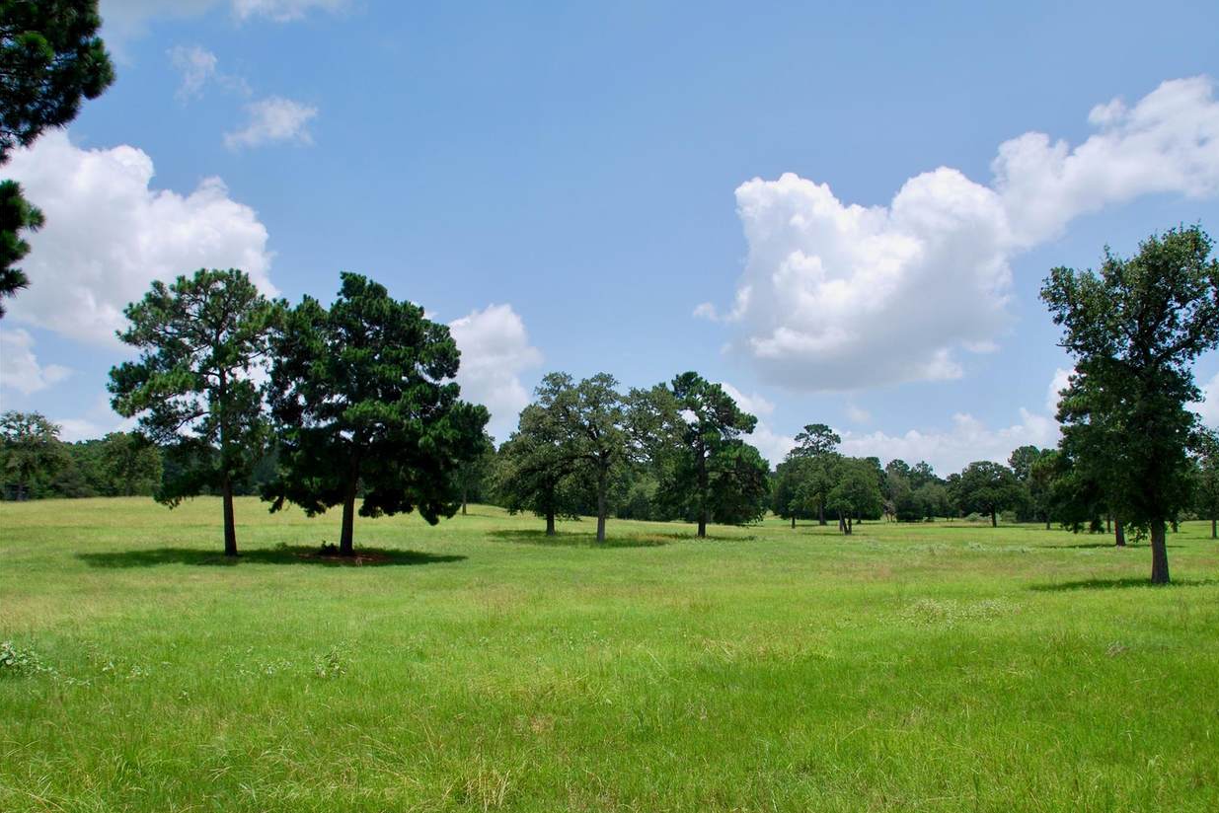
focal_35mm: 28
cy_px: 406
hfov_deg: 65.4
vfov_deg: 46.4
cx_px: 631
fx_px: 948
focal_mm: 18
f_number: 8
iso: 100
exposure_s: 1/250
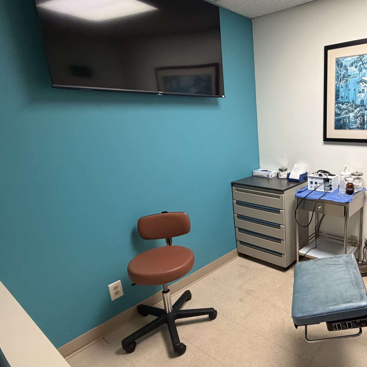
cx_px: 291
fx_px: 276
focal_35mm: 23
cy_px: 188
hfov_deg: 61.9
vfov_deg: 67.2
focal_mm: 2.22
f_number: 2.2
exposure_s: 1/120
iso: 320
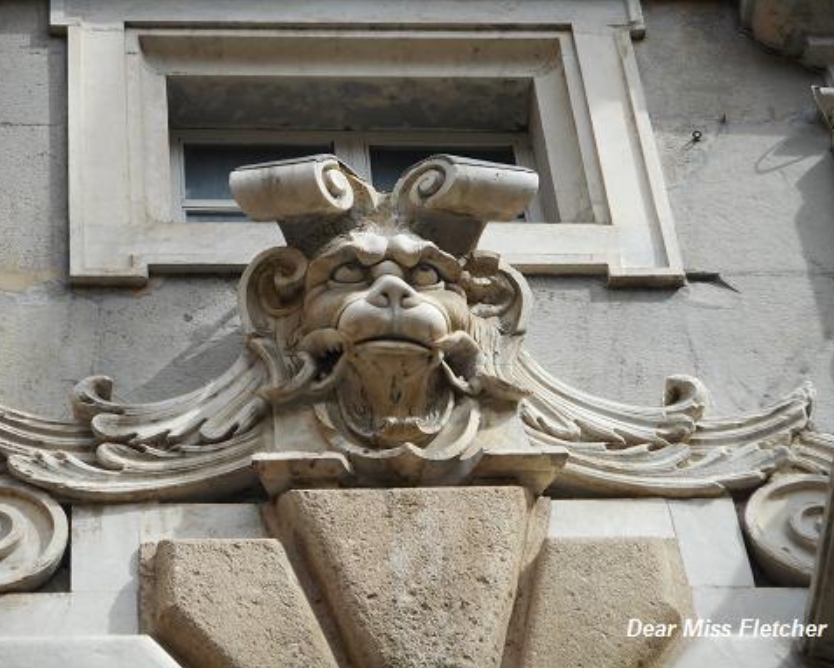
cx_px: 410
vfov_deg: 9.7
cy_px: 334
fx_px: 3951
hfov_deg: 12.0
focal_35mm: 160
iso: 80
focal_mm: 27.4
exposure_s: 1/125
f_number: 6.2
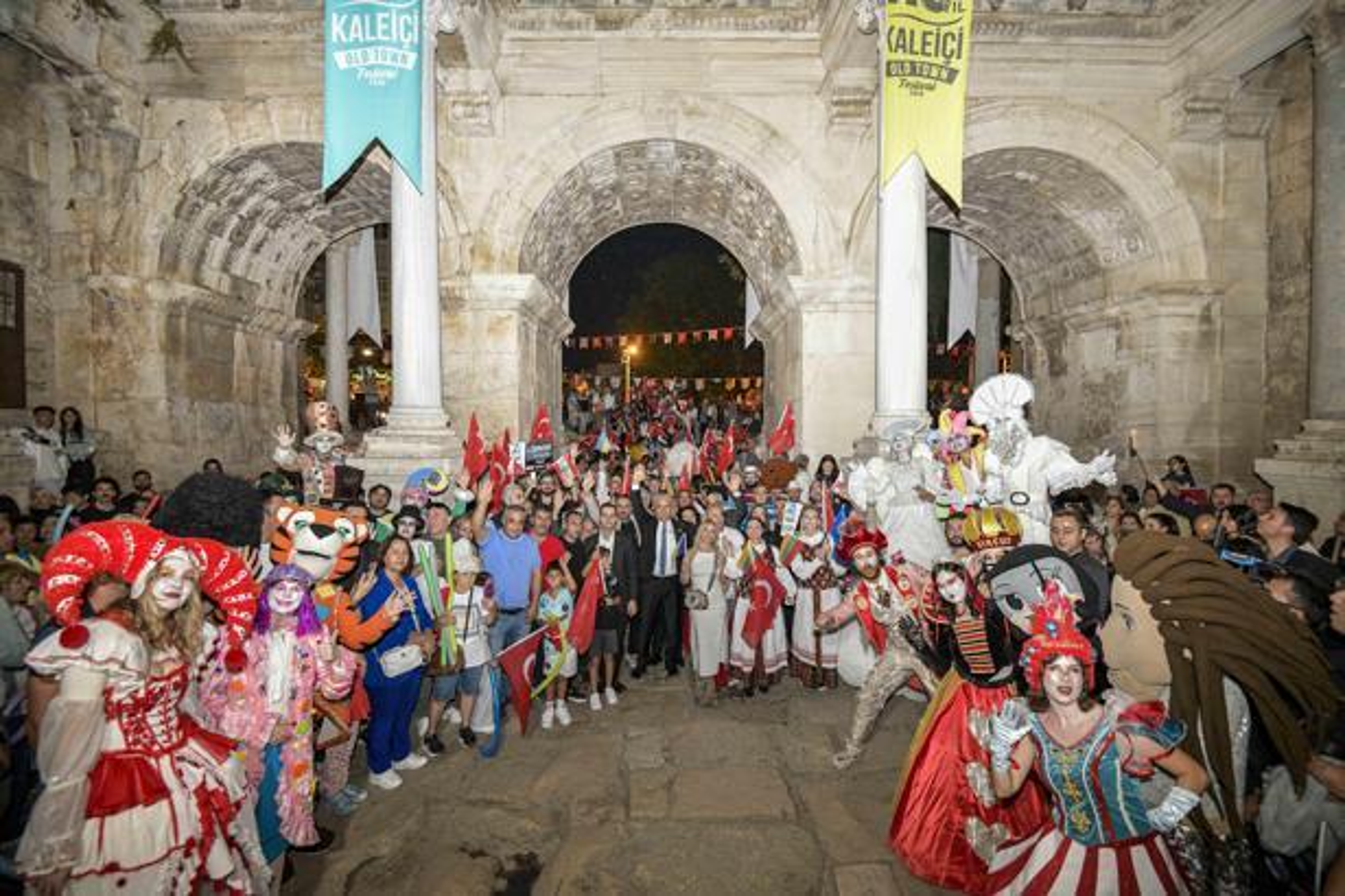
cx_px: 672
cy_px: 448
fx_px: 598
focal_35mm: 16
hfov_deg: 96.7
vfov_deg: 73.7
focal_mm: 16
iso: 6400
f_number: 4
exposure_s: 1/125
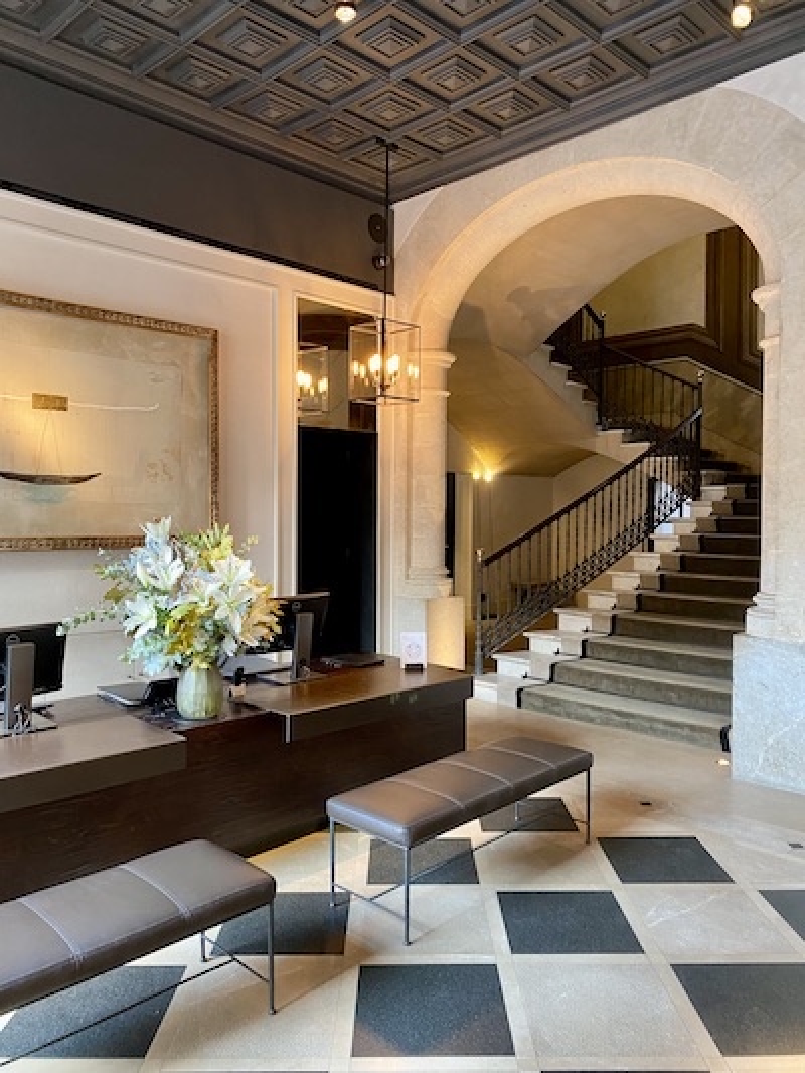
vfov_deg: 67.3
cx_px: 402
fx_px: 806
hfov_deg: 53.1
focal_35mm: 26
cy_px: 536
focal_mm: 4.25
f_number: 1.8
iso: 250
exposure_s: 1/50
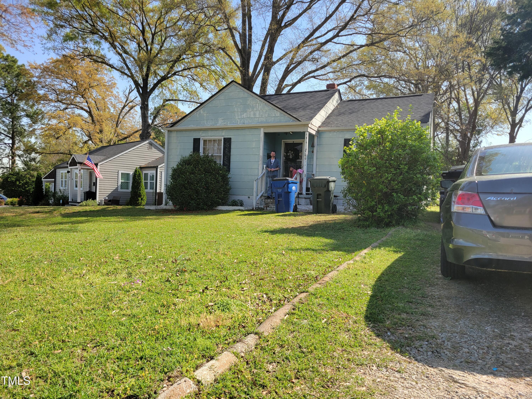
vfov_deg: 53.1
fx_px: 400
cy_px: 200
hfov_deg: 67.3
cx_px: 266
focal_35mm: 26
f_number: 1.8
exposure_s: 1/1189
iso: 40
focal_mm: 5.4
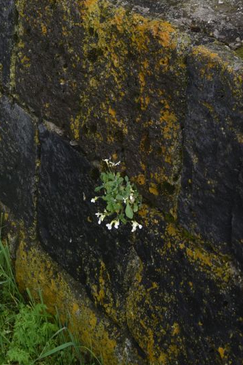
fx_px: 1225
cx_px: 63
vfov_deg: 16.3
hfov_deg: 11.3
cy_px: -70
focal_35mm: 121
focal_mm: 50
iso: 800
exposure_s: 1/500
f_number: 5
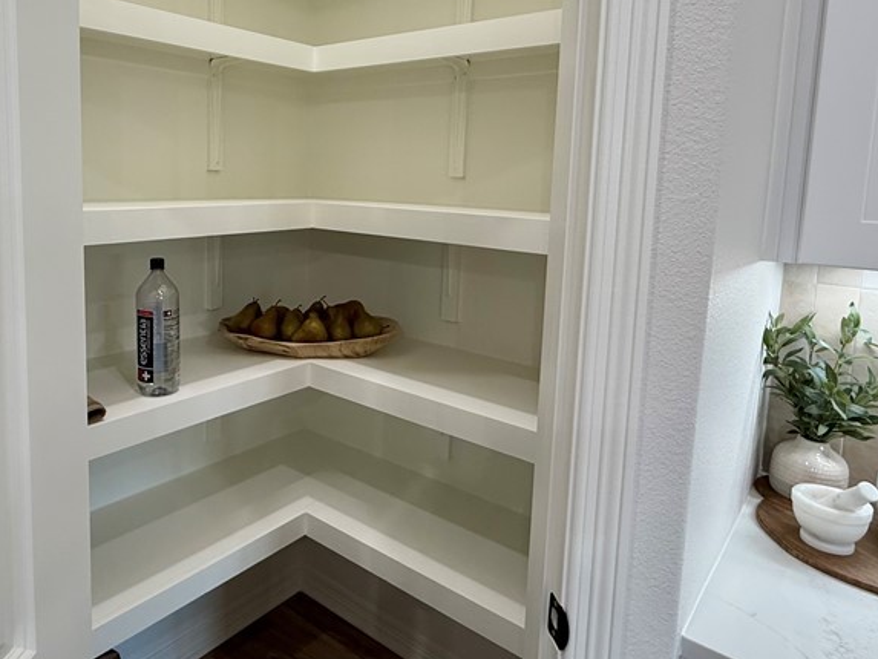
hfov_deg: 68.3
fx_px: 634
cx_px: 328
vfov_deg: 54.3
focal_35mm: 25
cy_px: 245
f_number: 2.2
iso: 160
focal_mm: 2.22
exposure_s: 1/120
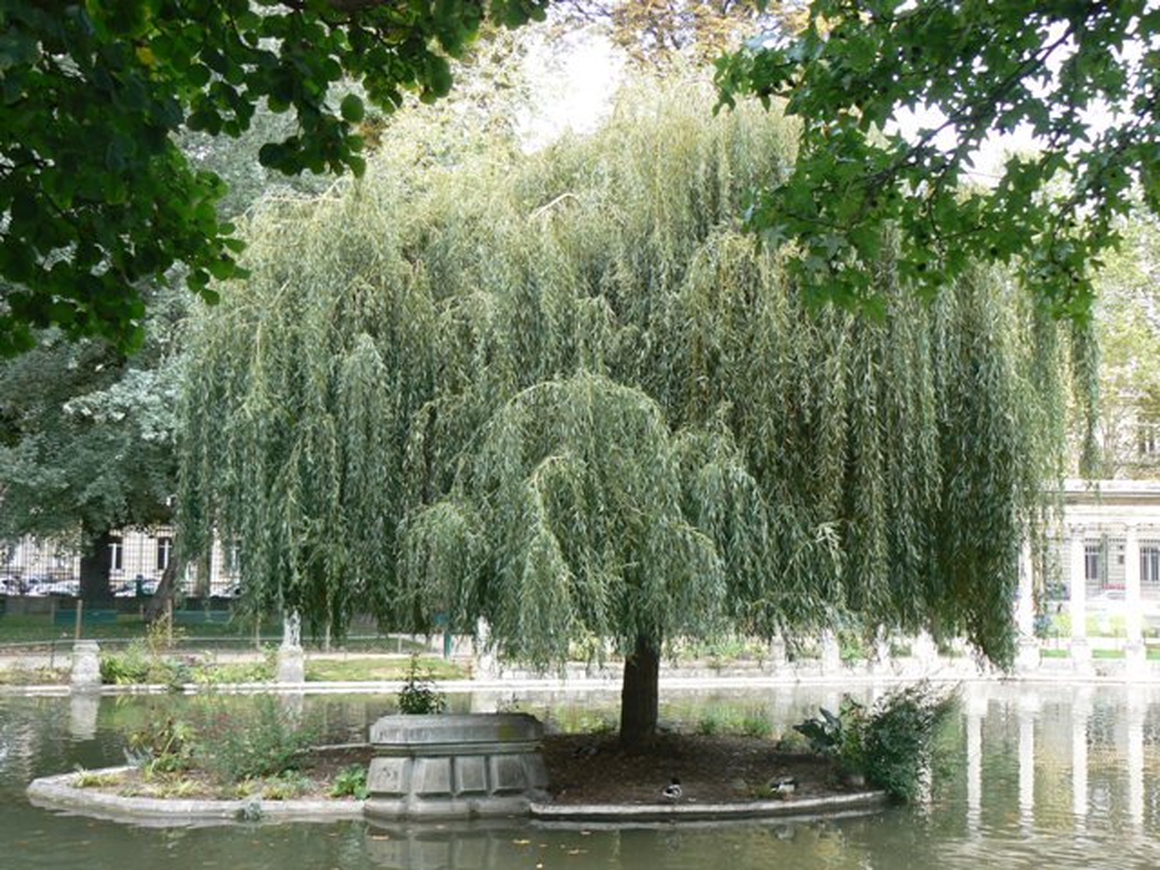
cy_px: 435
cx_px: 580
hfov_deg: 43.9
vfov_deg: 33.6
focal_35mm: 43
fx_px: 1441
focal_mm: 7.2
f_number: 4
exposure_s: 1/60
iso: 80
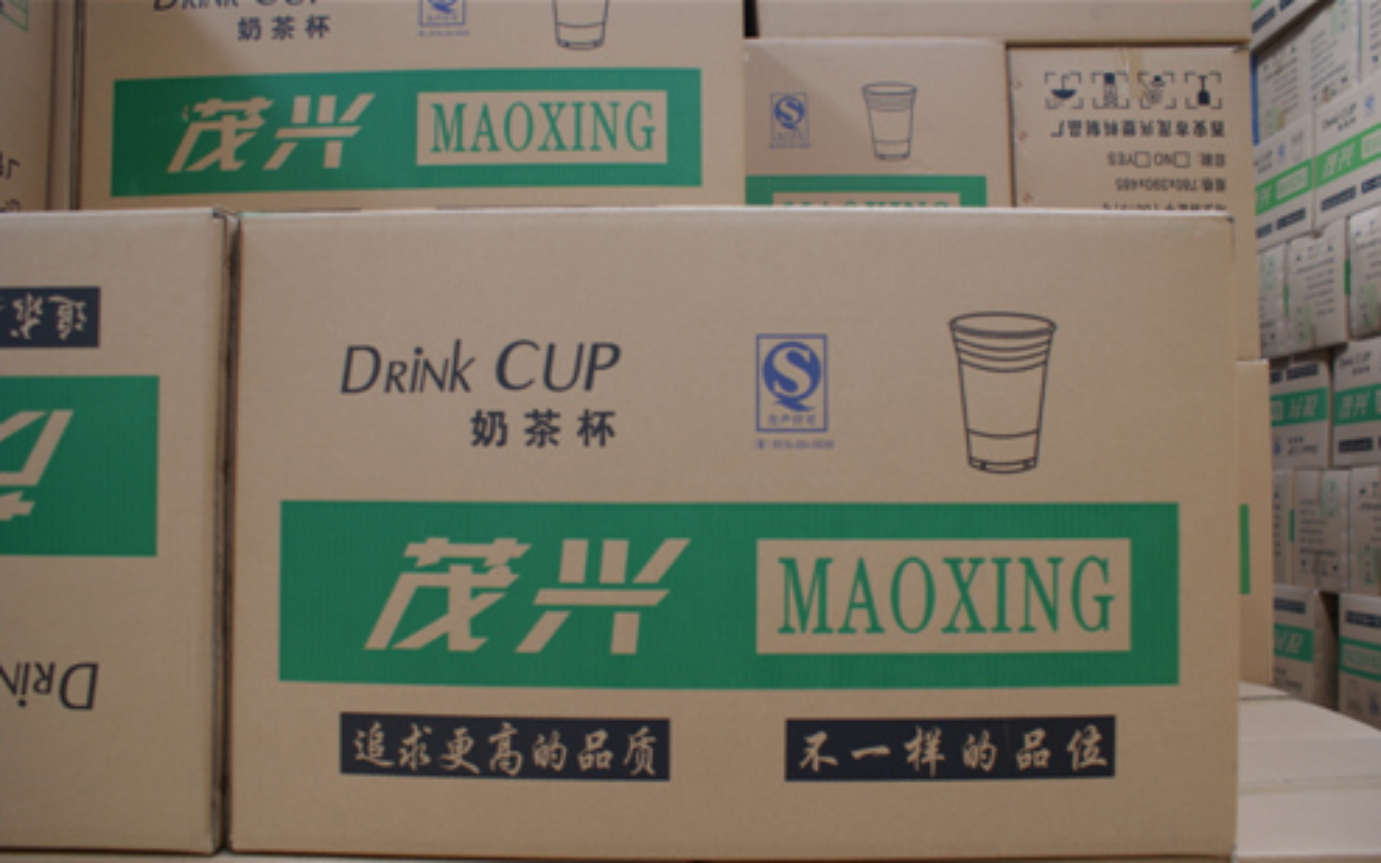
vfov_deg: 40.6
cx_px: 692
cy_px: 462
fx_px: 1167
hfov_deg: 61.2
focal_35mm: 31
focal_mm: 20
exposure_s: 1/30
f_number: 4
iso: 125
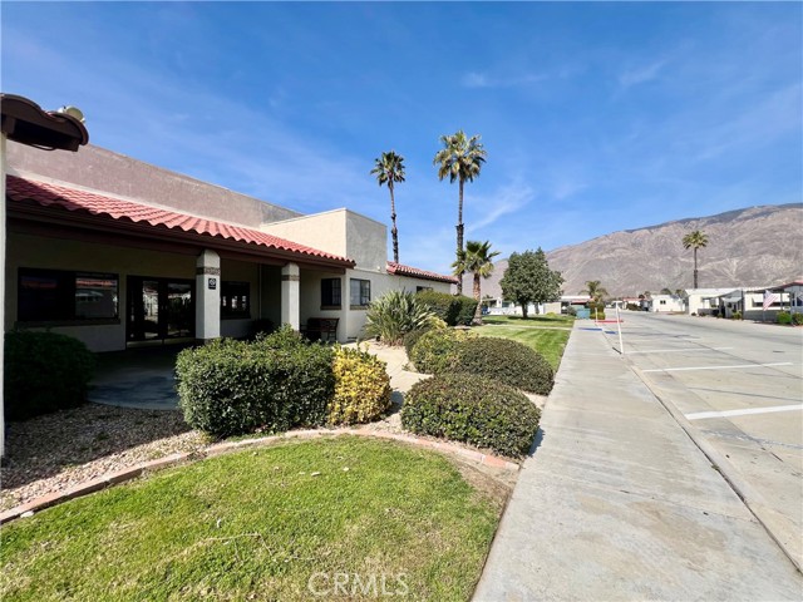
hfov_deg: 106.2
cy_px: 301
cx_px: 402
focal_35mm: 13
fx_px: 302
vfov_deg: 89.9
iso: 32
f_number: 1.8
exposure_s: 1/1783
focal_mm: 1.57
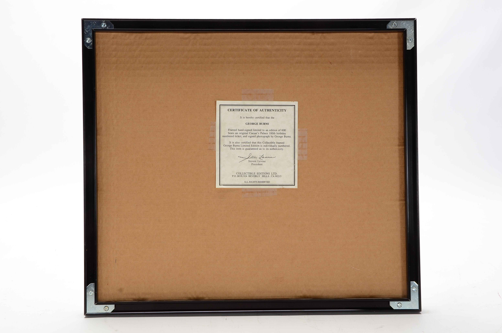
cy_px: 166
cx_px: 251
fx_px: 668
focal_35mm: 48
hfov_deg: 41.2
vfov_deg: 28.0
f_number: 11
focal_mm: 32
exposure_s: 1/160
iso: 200
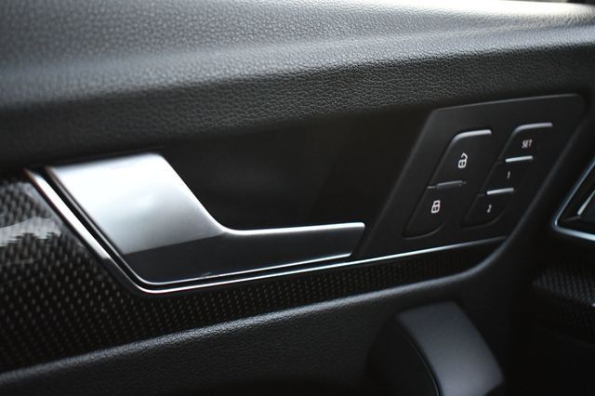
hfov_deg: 45.5
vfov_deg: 31.2
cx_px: 298
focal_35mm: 43
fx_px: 710
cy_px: 198
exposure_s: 1/125
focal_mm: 29
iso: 3200
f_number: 4.2
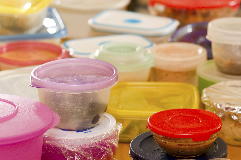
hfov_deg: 13.0
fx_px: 1054
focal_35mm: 158
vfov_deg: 8.7
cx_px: 120
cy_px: 80
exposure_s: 2
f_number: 5.6
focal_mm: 105
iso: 100
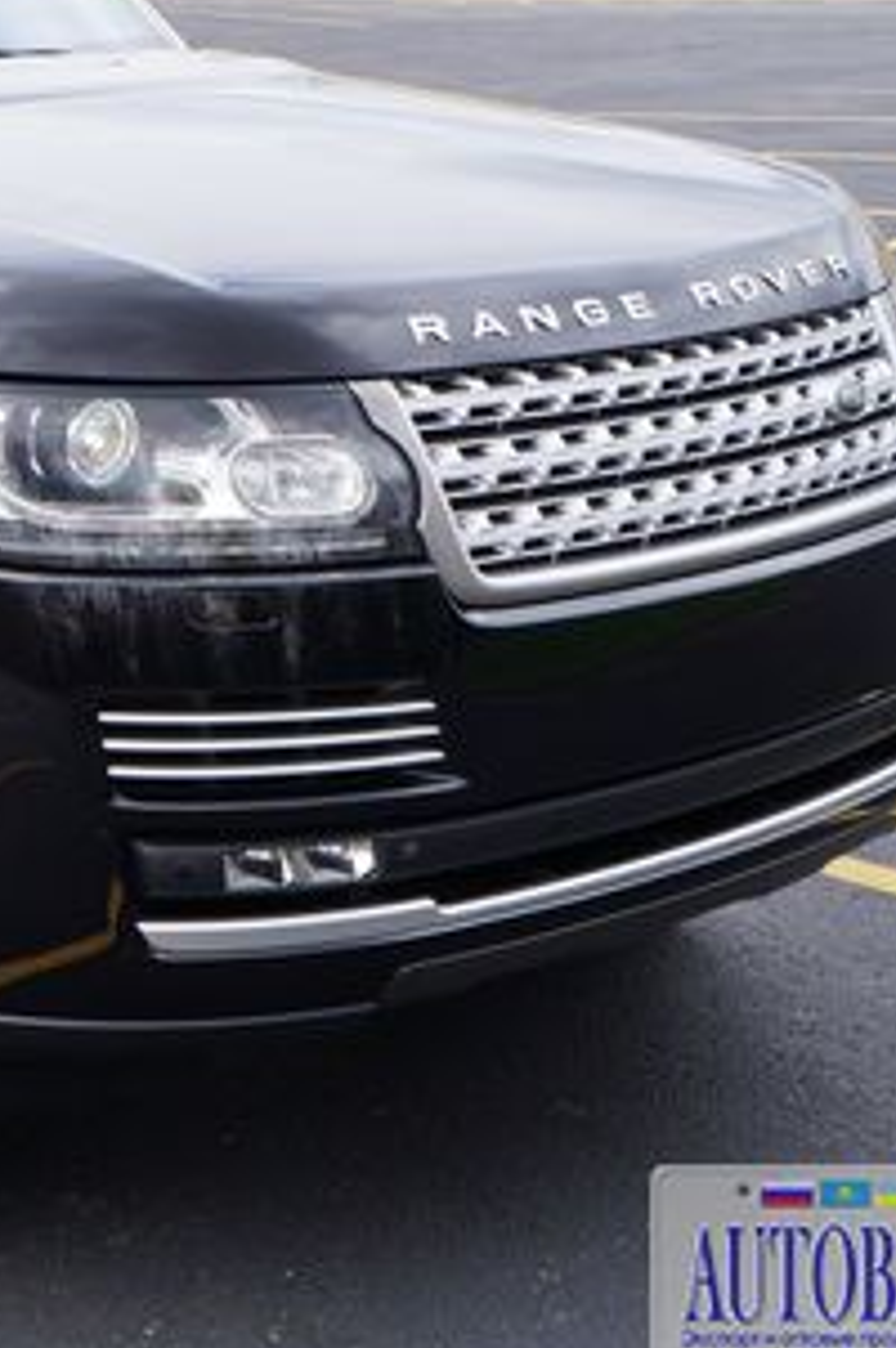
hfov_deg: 15.0
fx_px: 3220
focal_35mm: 86
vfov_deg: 23.5
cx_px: -323
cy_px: 452
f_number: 11
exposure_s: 1/100
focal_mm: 27
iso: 200
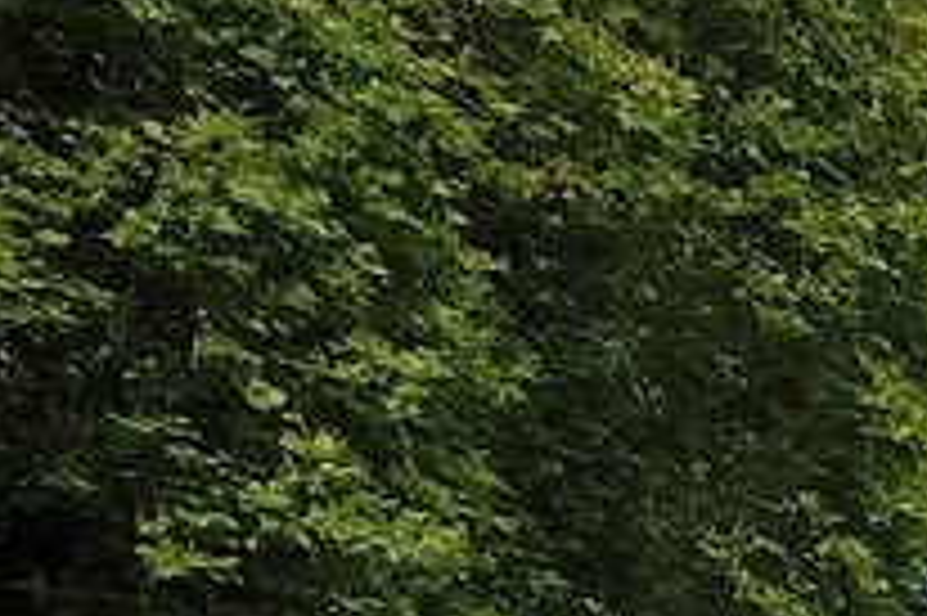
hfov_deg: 9.6
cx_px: 3159
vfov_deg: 8.2
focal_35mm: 132
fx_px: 3396
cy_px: 2050
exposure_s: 1/160
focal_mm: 17
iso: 200
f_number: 13
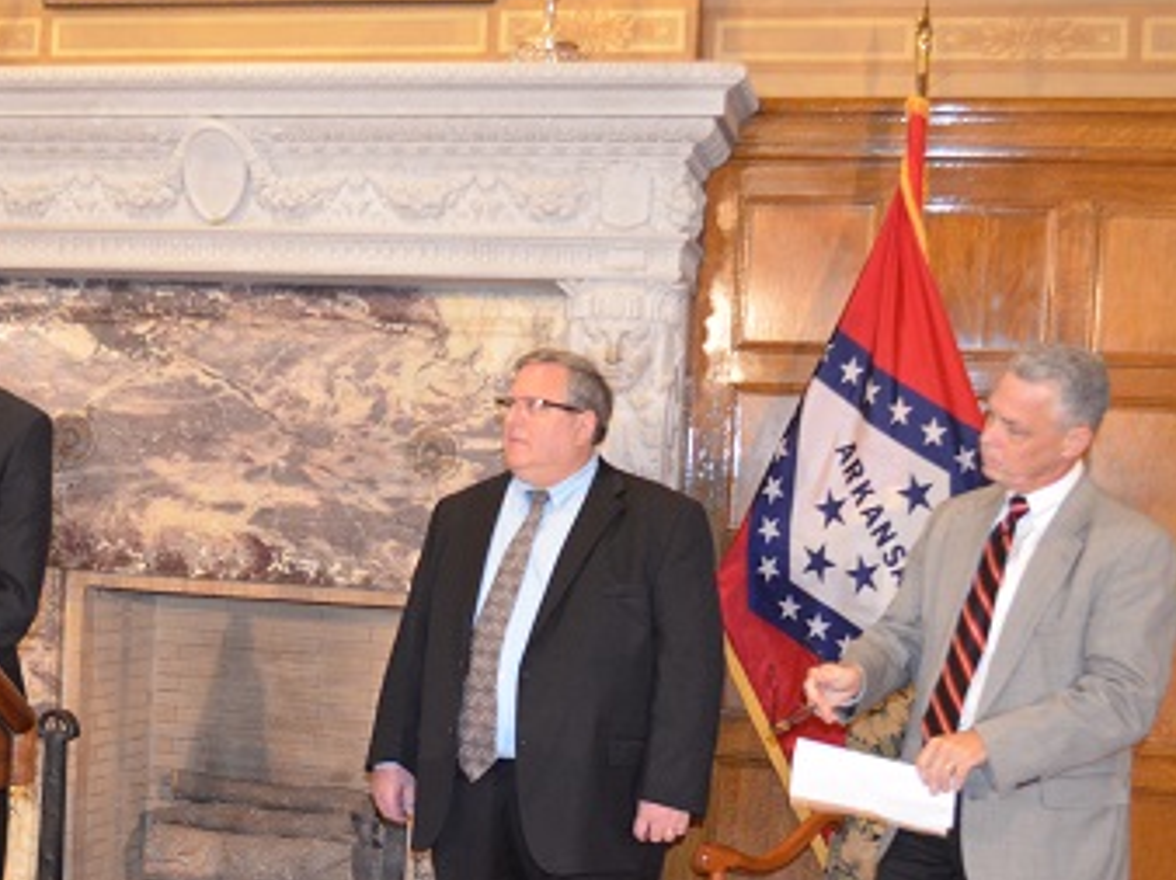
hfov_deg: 30.5
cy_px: 557
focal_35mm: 62
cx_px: 233
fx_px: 2105
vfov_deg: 23.6
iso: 1800
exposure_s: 1/60
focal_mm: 22
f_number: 3.8
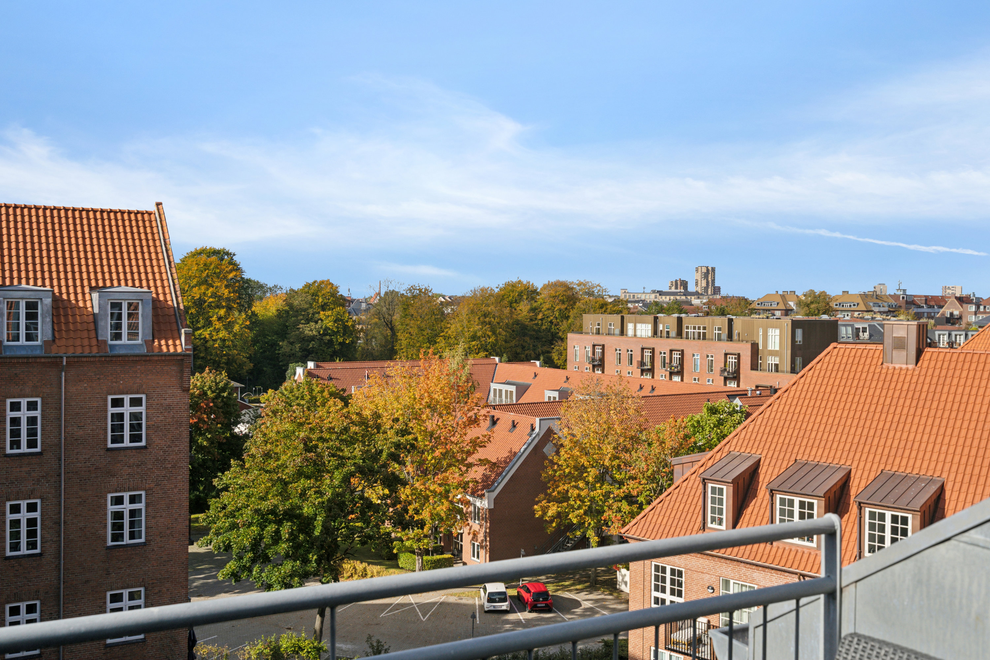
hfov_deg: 54.4
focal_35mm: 35
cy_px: 330
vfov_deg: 37.9
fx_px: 962
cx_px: 495
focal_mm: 35
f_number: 8
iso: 200
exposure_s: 1/800
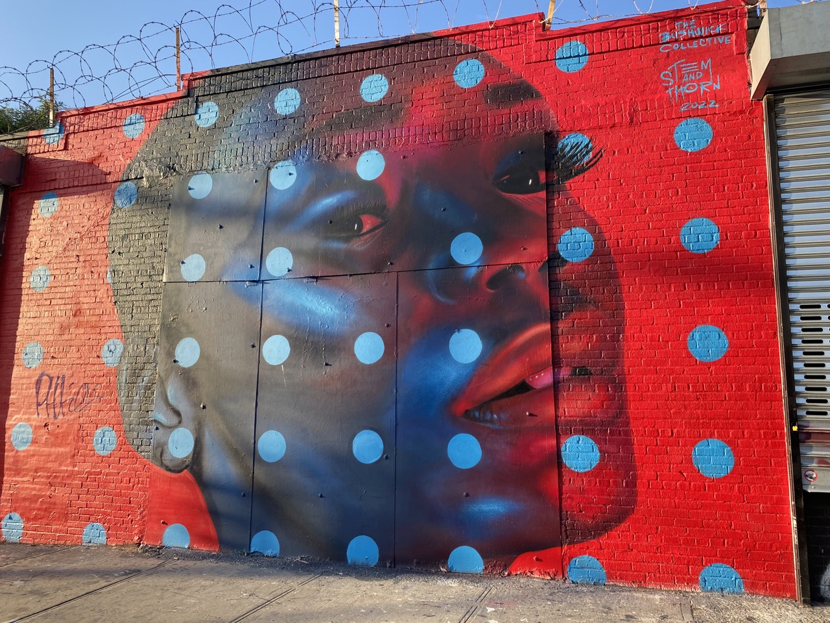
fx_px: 623
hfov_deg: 67.3
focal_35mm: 26
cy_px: 312
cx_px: 415
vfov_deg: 53.1
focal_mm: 4.25
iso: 32
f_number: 1.8
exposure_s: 1/715
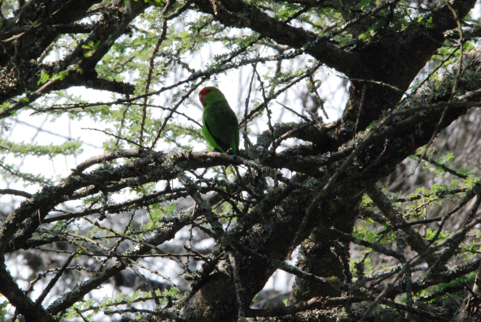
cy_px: 161
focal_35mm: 750
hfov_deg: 2.7
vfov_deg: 1.8
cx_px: 240
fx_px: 10033
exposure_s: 1/160
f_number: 29
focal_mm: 500
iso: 1600
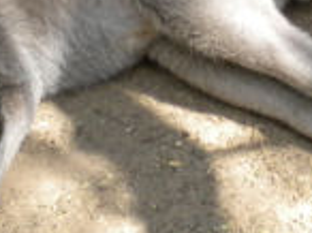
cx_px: 306
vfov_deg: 8.4
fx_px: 1512
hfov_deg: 11.7
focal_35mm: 168
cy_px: -208
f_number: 3.1
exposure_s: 1/489
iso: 383
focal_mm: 6.3
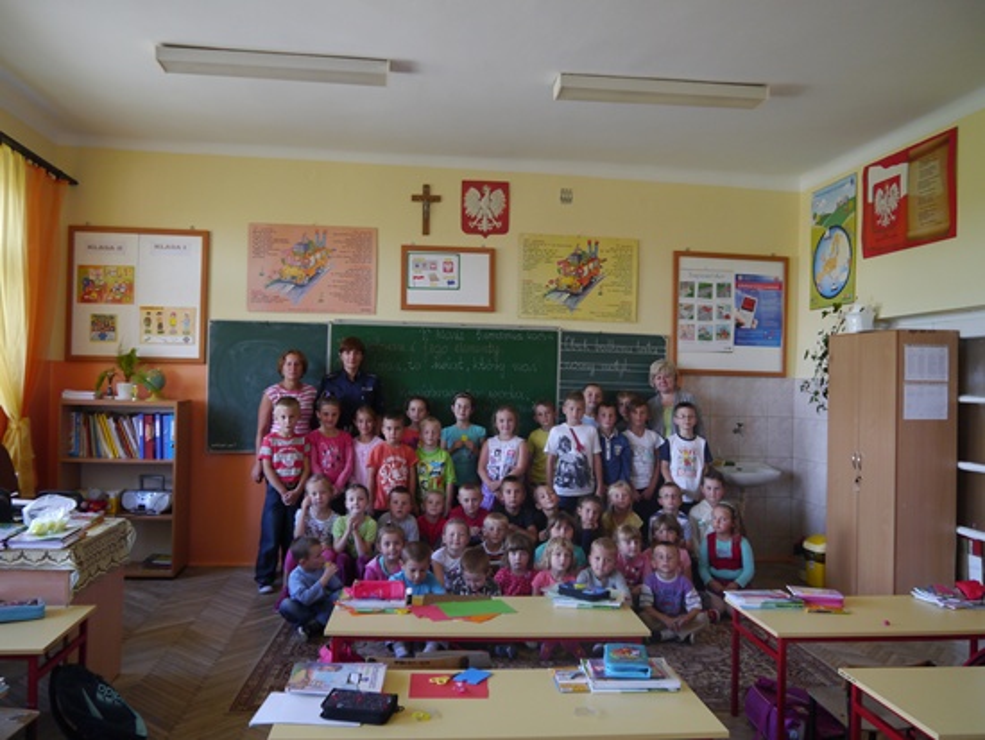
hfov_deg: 63.4
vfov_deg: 49.8
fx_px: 797
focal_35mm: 28
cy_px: 370
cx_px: 492
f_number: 3.5
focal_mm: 14
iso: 400
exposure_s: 1/60
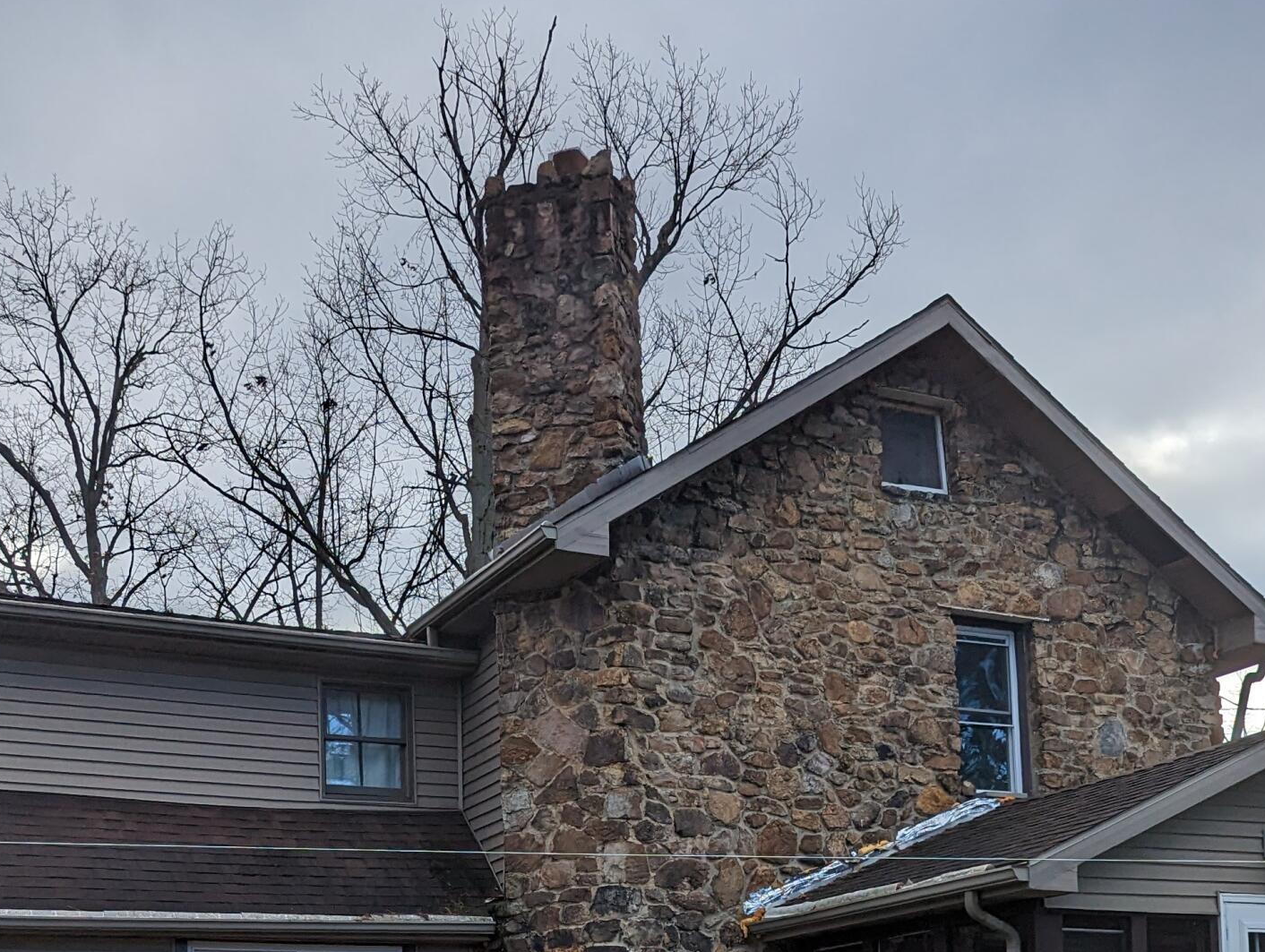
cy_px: 991
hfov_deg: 37.4
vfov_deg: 26.8
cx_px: 657
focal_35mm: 51
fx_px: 1866
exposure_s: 1/2513
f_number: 1.85
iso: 45
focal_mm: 6.81
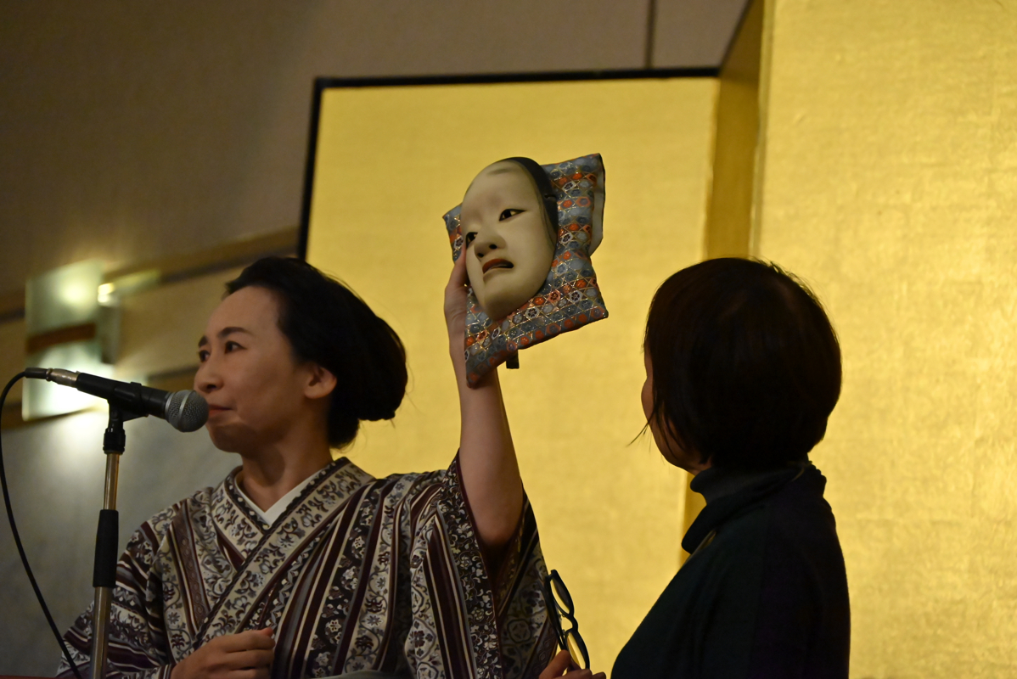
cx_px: 508
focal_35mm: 165
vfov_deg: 8.3
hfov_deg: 12.4
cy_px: 340
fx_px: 4663
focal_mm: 165
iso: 9000
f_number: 6.3
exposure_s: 1/250
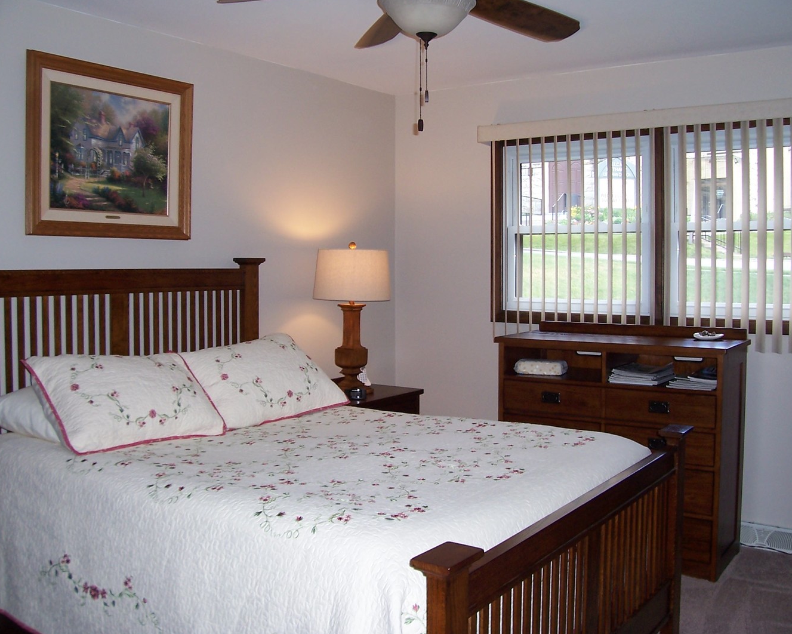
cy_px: 318
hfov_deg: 50.2
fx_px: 844
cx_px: 424
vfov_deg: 41.2
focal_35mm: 36
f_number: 2.7
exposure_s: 1/60
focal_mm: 5.6
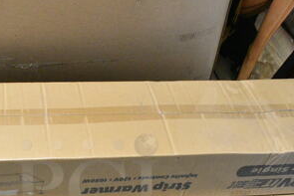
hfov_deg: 32.0
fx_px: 507
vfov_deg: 21.3
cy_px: 185
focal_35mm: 62
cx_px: 88
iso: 6400
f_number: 5
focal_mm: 20
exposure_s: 1/125
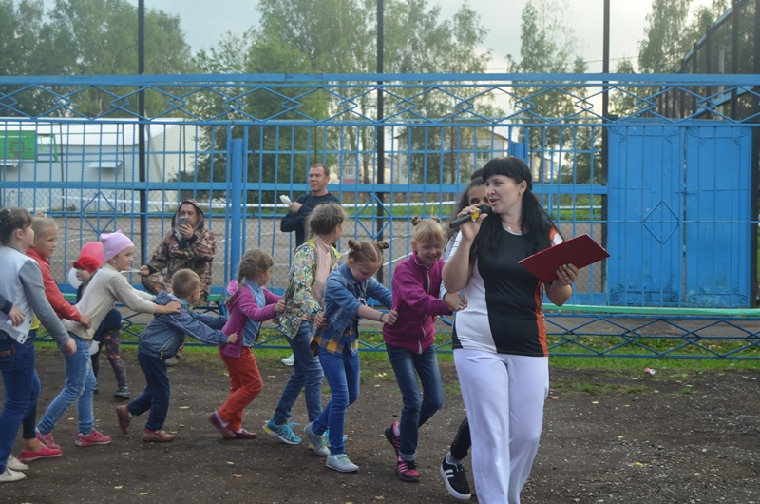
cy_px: 252
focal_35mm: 57
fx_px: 1201
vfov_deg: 23.7
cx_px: 380
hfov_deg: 35.1
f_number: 5.6
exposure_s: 1/125
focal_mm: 38
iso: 250
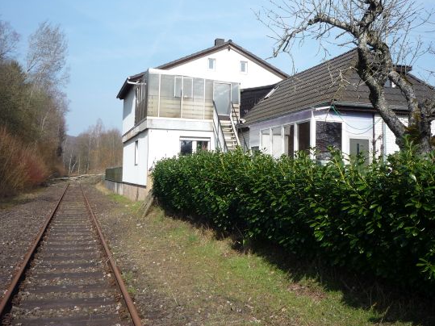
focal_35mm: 38
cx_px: 244
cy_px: 137
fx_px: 477
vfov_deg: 37.6
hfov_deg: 48.9
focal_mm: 5.2
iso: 100
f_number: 4.5
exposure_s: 1/400
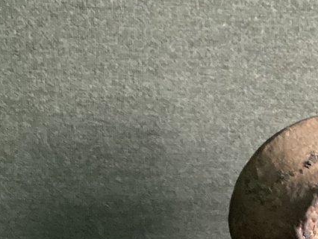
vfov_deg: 12.5
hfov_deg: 17.5
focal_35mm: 110
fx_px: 1011
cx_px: 305
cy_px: 407
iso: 500
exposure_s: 1/30
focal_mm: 3.3
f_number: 2.4
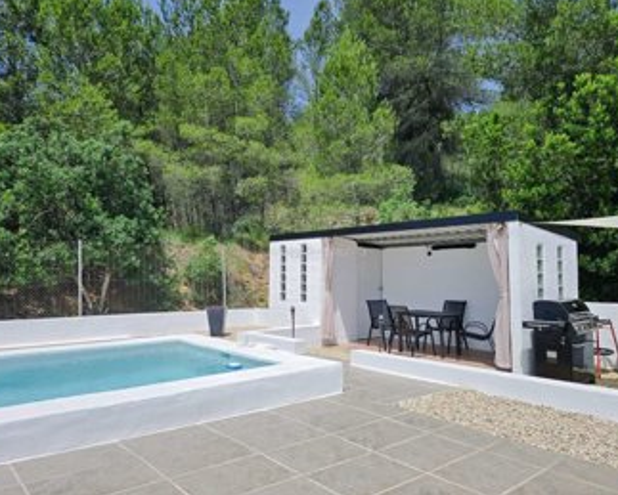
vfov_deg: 56.9
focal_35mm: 25
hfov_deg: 68.0
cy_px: 252
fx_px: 458
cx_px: 318
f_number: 1.7
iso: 12
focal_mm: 6.3
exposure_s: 1/1202
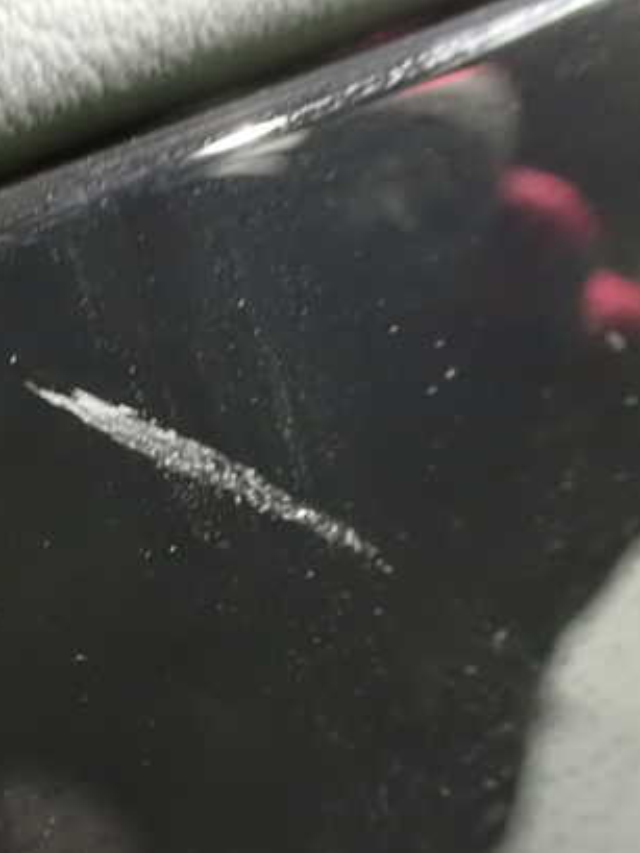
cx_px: 179
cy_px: 450
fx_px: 1084
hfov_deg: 32.4
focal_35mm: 44
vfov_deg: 42.9
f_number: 2.3
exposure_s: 1/20
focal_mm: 5.4
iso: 1600
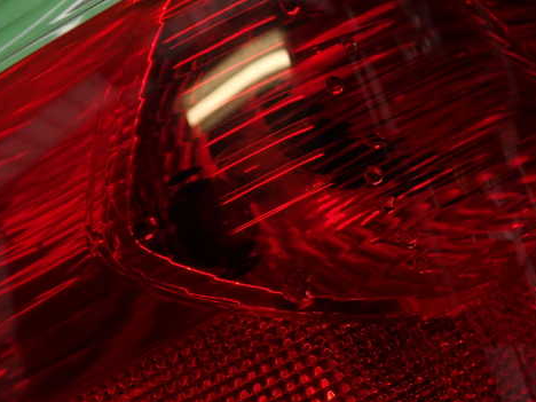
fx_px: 635
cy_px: 175
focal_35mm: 41
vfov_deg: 35.1
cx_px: 338
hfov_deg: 45.4
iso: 125
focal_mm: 5.79
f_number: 2.4
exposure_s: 1/60
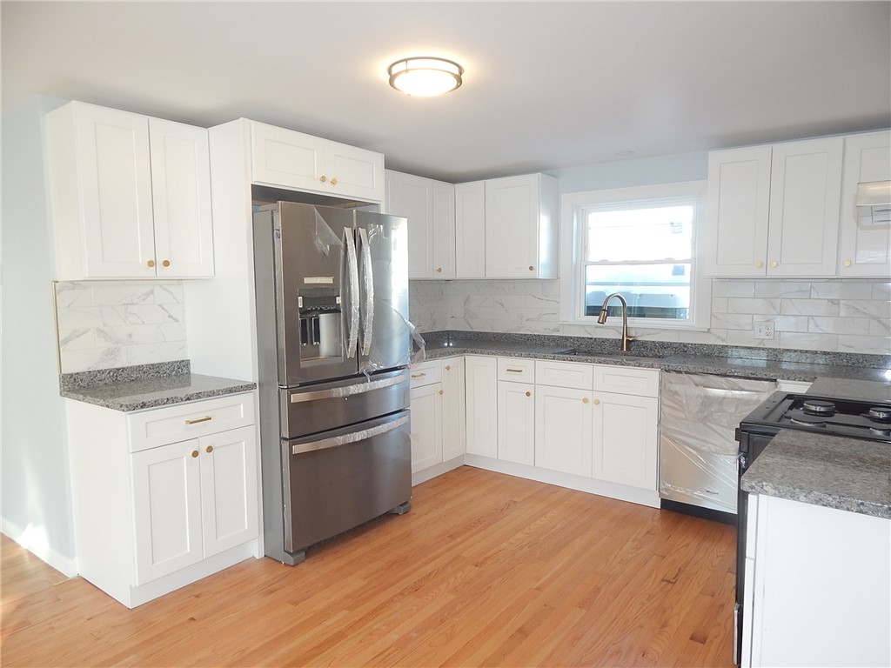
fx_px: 592
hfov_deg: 73.9
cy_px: 334
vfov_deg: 58.9
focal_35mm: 23
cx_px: 446
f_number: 3
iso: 140
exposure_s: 1/30
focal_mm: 4
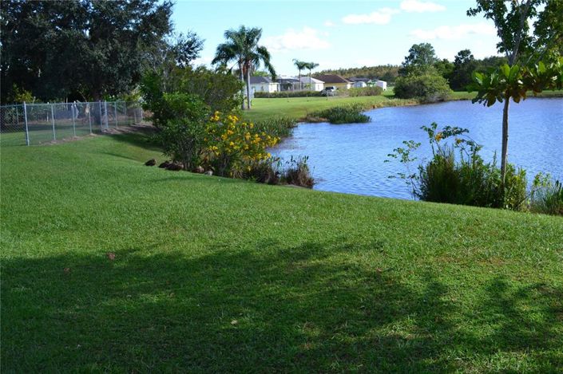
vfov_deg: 31.8
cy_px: 187
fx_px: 656
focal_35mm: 42
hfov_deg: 46.4
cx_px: 282
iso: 400
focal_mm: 28
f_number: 10
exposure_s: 1/250
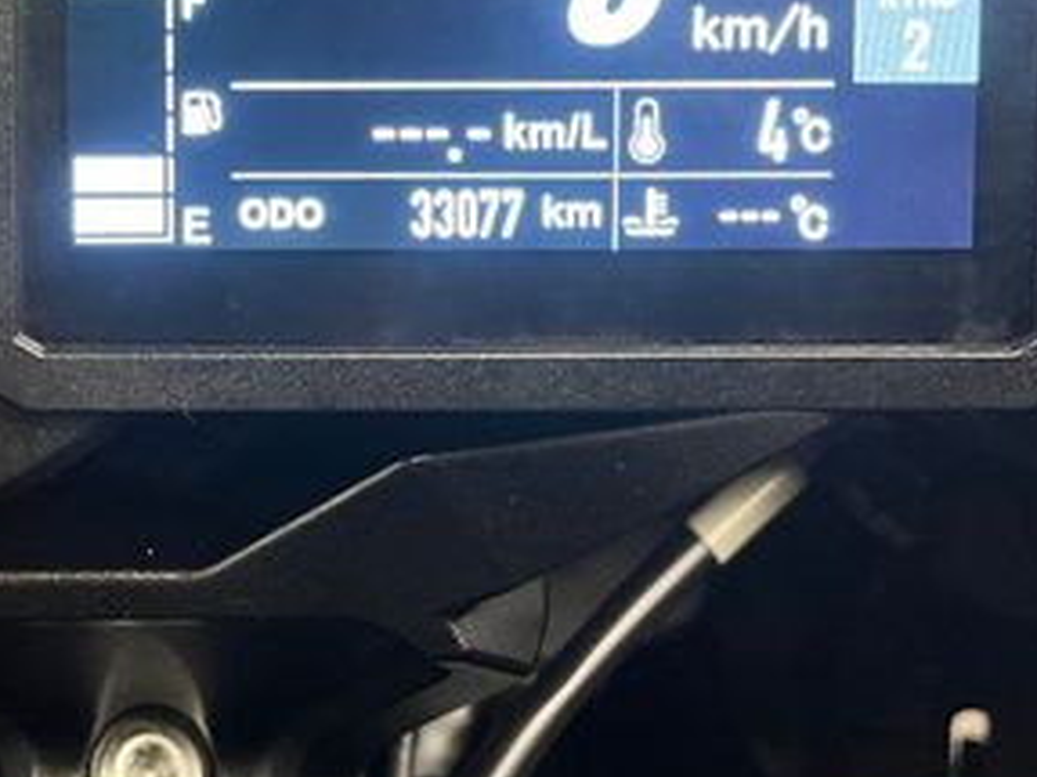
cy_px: -43
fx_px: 1737
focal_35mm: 58
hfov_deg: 31.9
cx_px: 134
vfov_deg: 23.8
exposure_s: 1/49
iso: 500
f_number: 1.6
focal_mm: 5.1
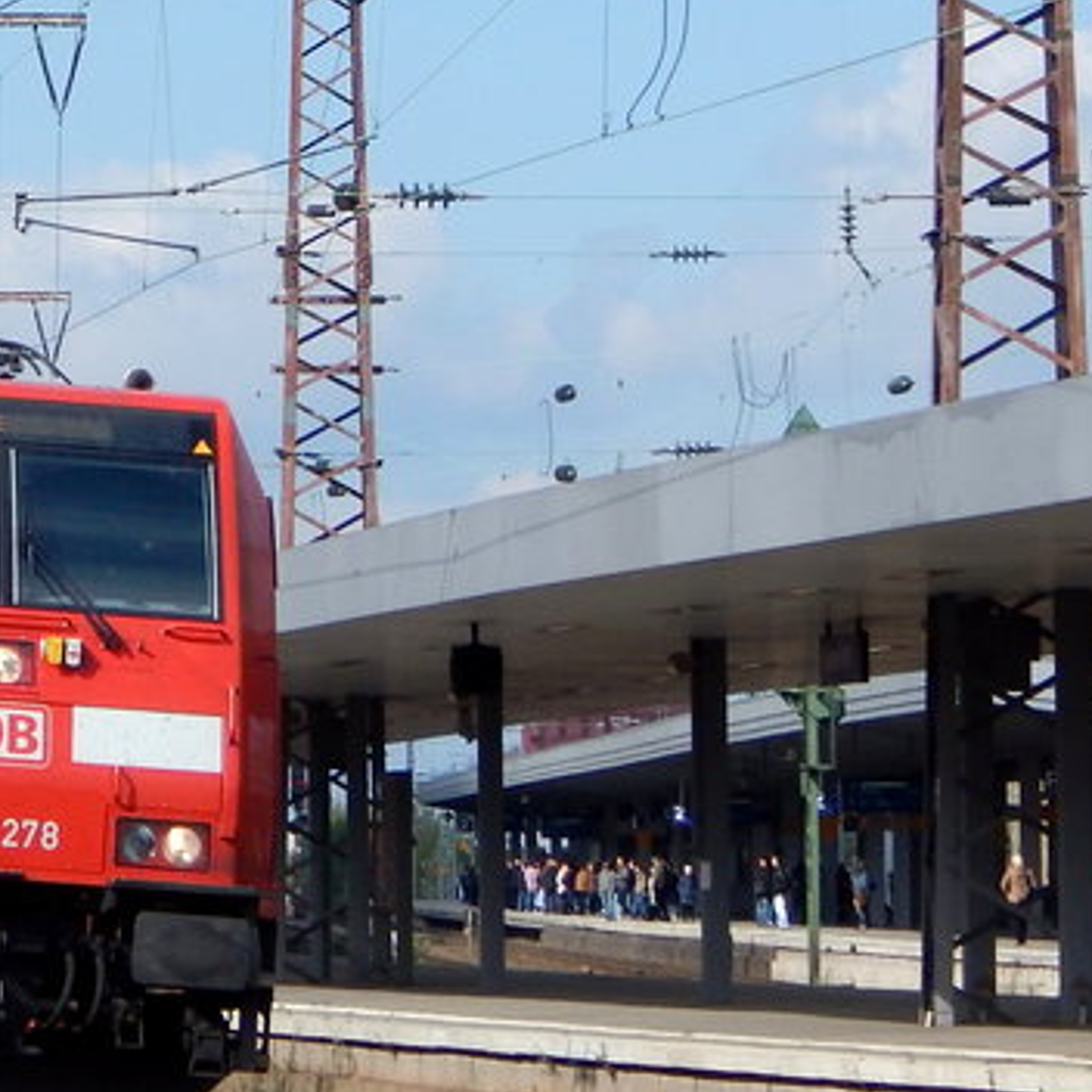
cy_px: 115
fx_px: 9030
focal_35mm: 253
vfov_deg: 6.9
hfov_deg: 6.8
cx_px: -599
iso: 125
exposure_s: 1/1000
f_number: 4.3
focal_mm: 15.3
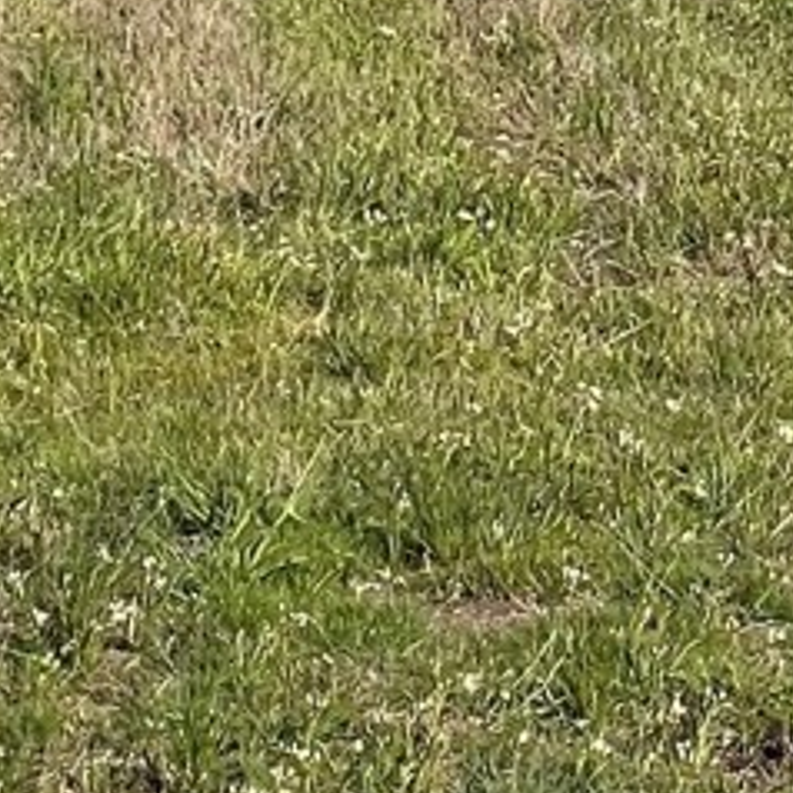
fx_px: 11404
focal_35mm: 440
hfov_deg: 4.0
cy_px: -796
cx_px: -10
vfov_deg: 3.9
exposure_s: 1/1074
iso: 32
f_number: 2.8
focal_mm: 9
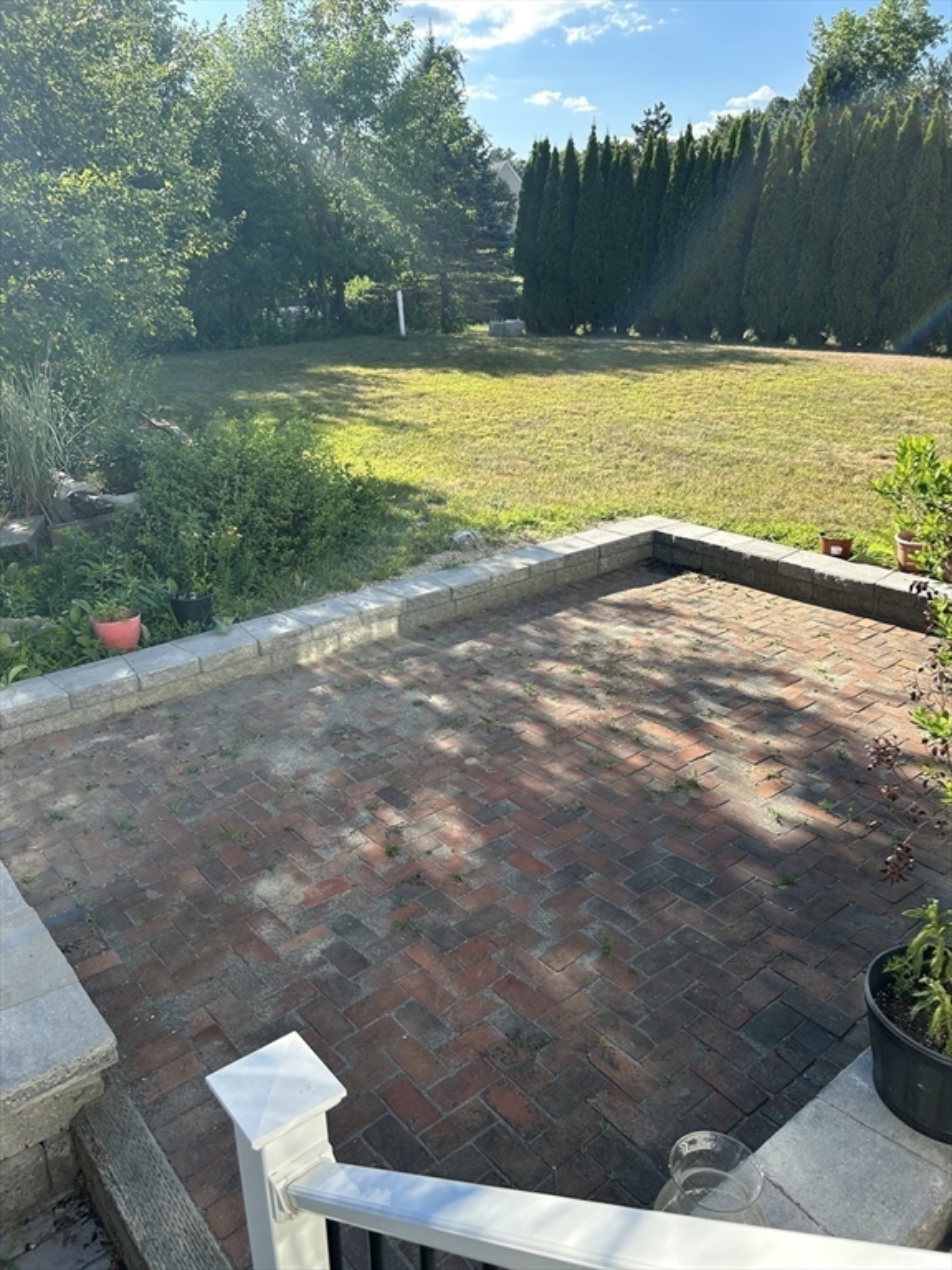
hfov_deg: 53.1
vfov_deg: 67.3
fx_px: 953
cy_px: 635
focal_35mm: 26
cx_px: 476
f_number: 1.5
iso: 50
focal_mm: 5.7
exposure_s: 1/1266
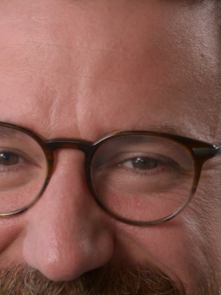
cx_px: 115
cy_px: 335
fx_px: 3772
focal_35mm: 443
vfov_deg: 4.5
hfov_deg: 3.4
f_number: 5.6
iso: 200
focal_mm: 125
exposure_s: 1/100
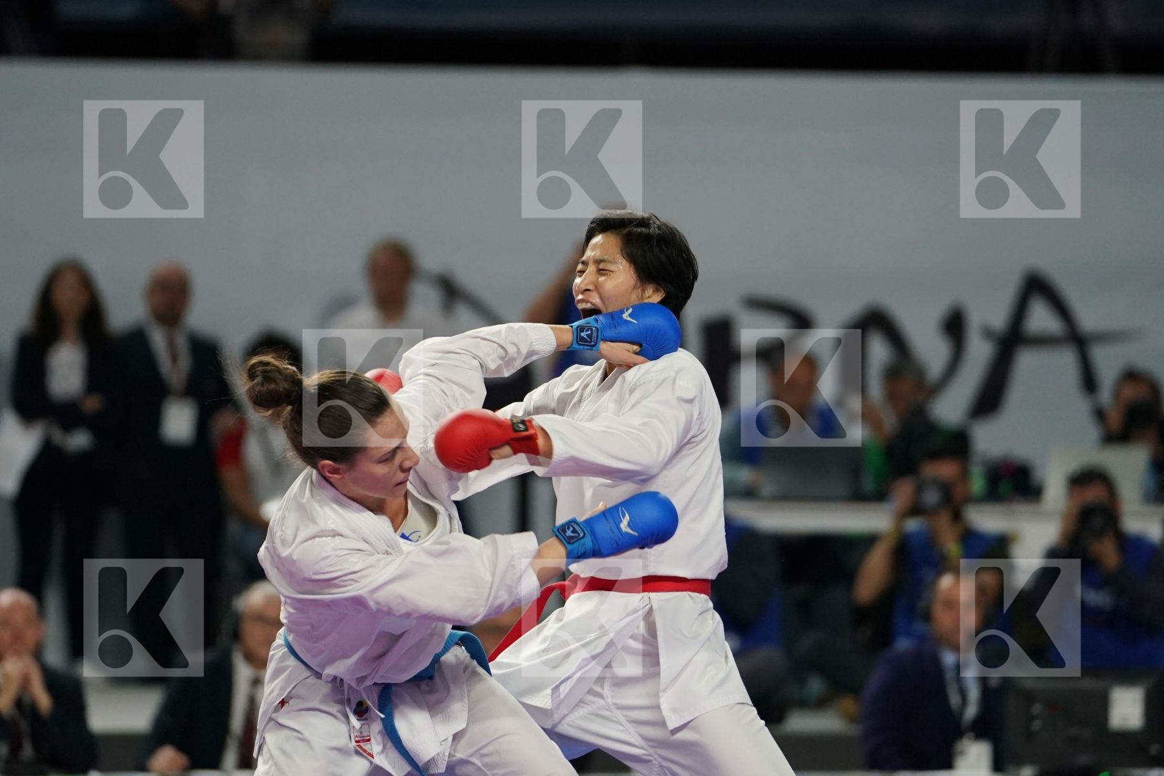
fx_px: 9699
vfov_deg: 4.6
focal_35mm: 300
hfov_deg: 6.9
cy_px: 388
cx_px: 582
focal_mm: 200
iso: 1600
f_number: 2.8
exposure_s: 1/1000
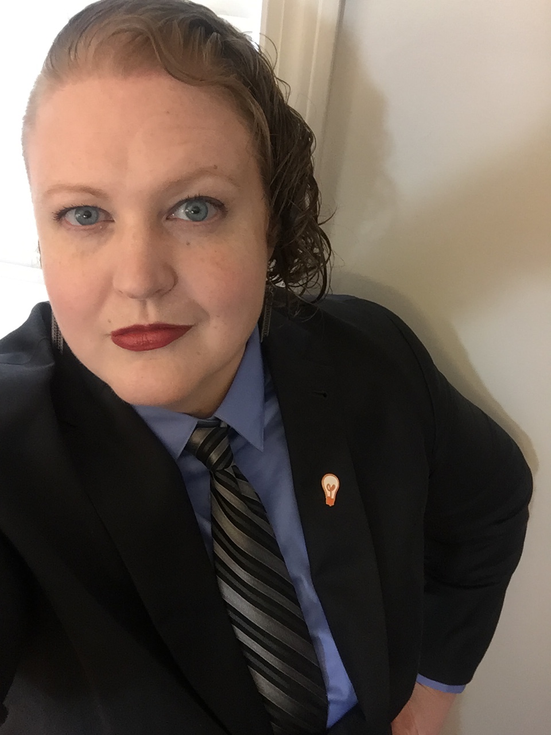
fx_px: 658
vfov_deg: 58.4
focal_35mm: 31
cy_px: 368
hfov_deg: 45.4
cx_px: 276
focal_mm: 2.65
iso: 125
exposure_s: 1/30
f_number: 2.2
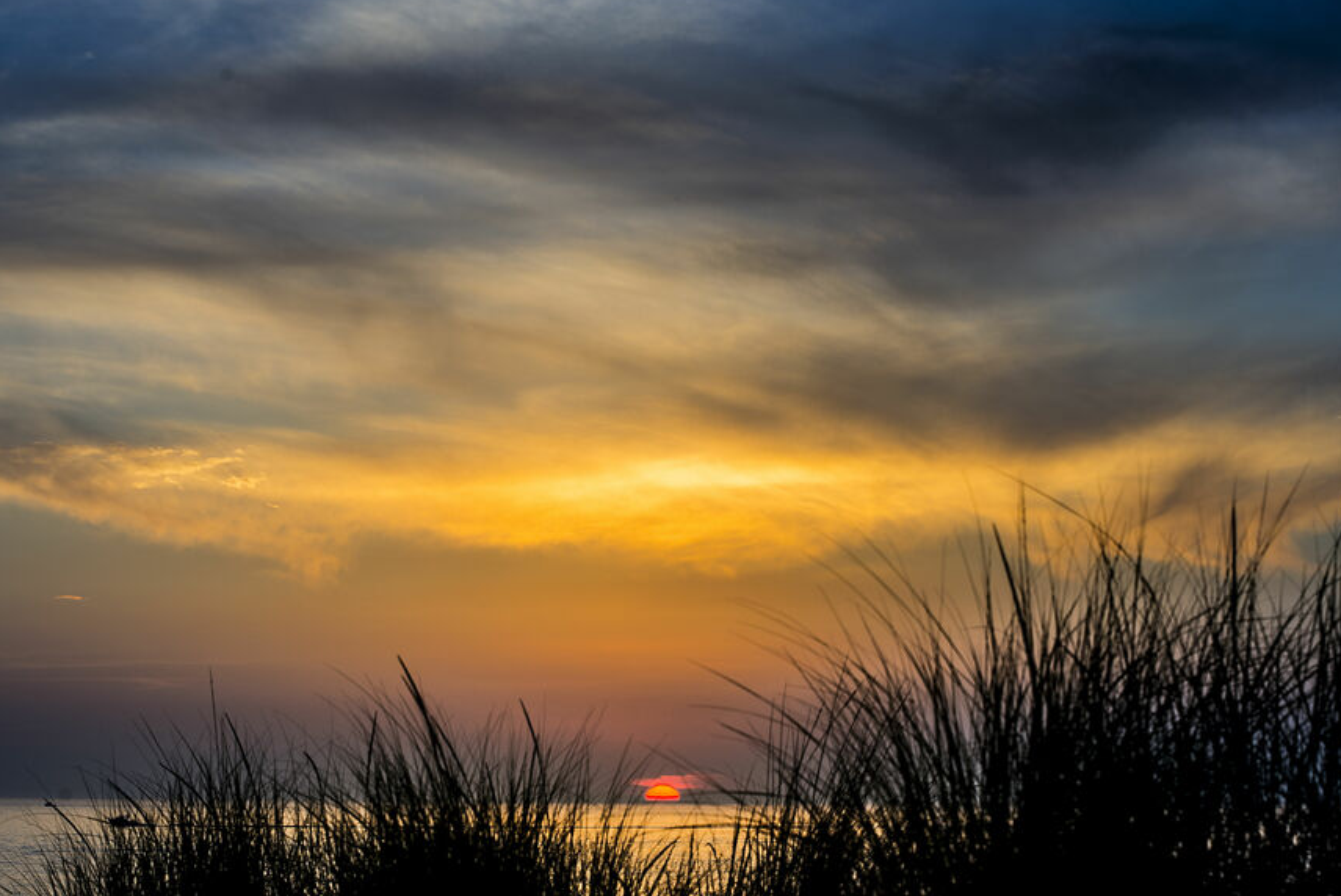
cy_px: 457
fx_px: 3578
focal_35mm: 96
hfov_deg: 21.2
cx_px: 591
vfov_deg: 14.3
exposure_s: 1/80
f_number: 10
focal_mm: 70
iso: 50
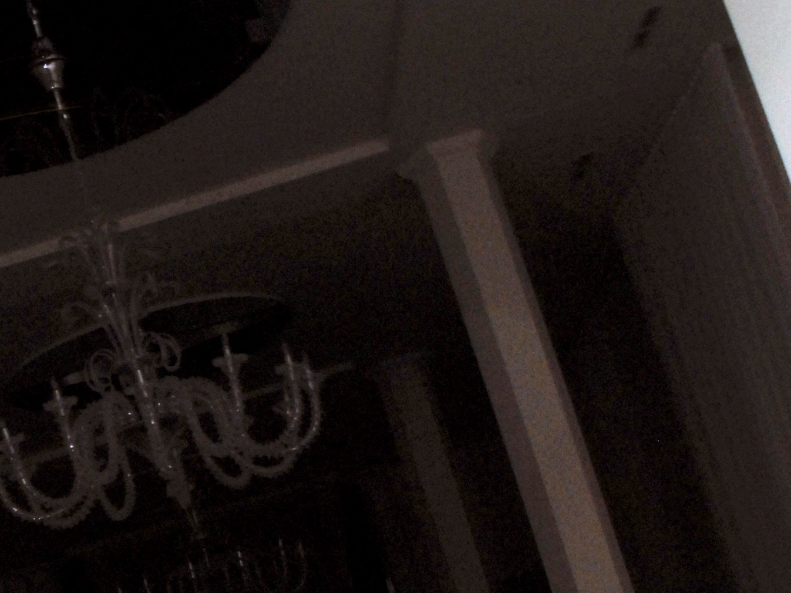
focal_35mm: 83
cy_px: 582
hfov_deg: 22.8
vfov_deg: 17.4
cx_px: 41
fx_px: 1896
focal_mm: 20
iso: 400
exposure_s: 1/15
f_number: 14
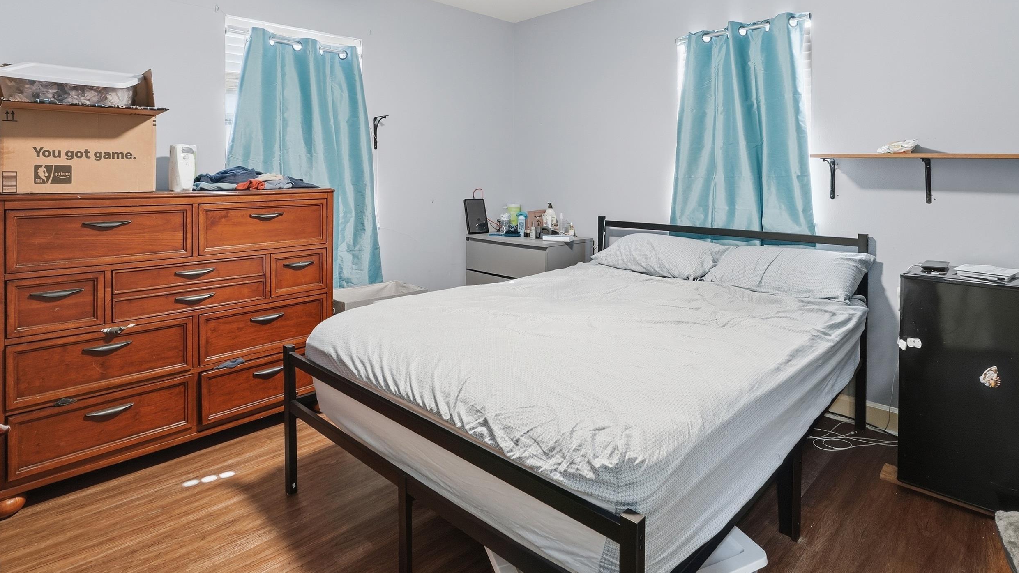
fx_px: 513
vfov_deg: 56.9
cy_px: 184
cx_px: 550
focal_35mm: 19
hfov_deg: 89.4
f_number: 9
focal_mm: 10
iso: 250
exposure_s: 1/8
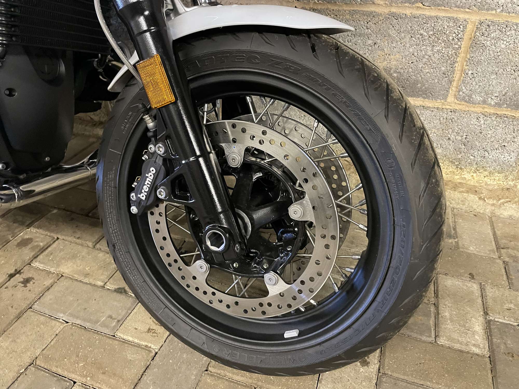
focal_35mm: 26
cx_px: 260
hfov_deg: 67.3
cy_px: 194
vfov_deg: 53.1
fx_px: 390
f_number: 1.6
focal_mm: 4.2
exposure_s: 1/25
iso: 640
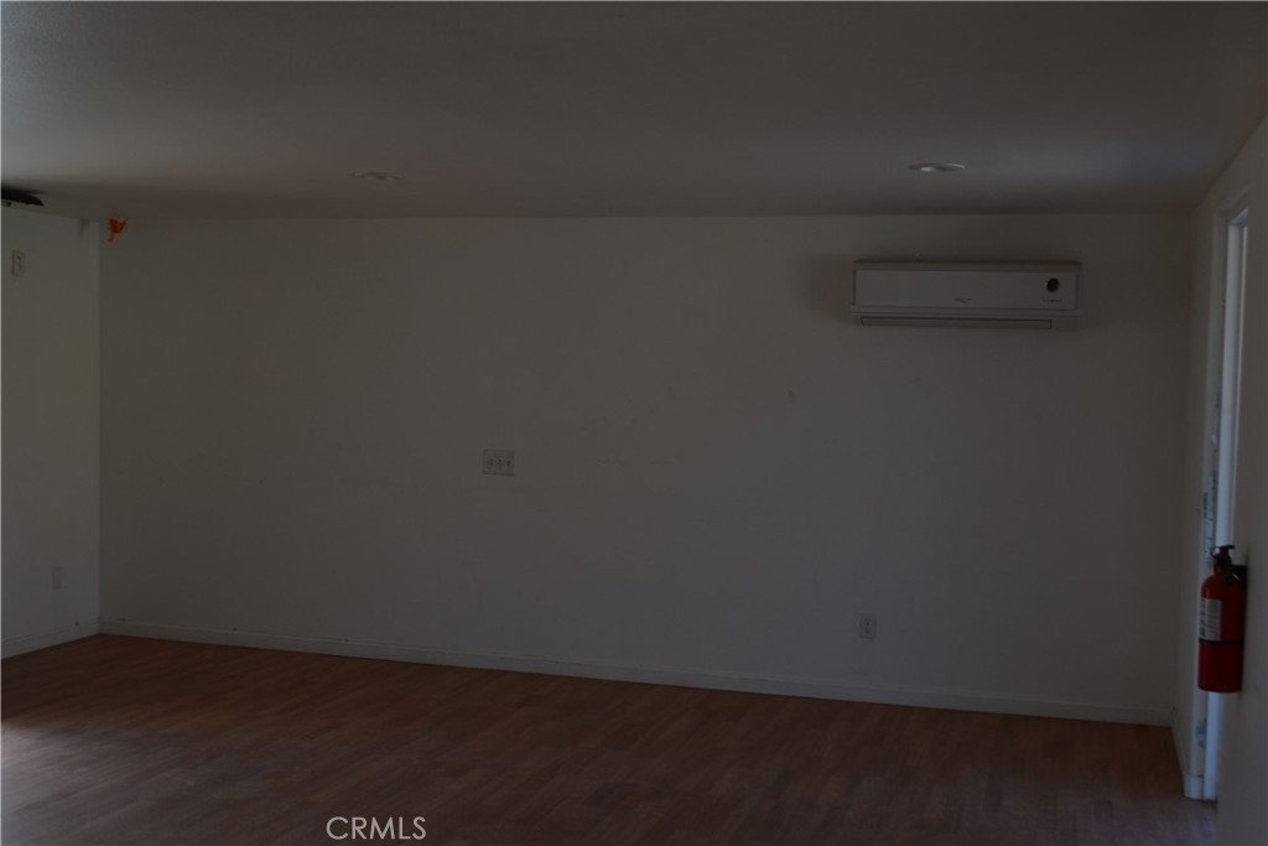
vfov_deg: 34.2
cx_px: 634
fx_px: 1374
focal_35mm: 39
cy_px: 423
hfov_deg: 49.5
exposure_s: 1/125
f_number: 5.6
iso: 125
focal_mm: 26
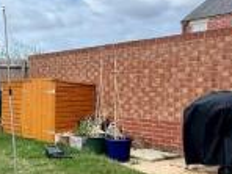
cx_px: -15
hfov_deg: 31.5
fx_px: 369
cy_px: 106
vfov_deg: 26.5
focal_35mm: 55
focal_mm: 2.22
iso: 64
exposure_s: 1/638
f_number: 2.2
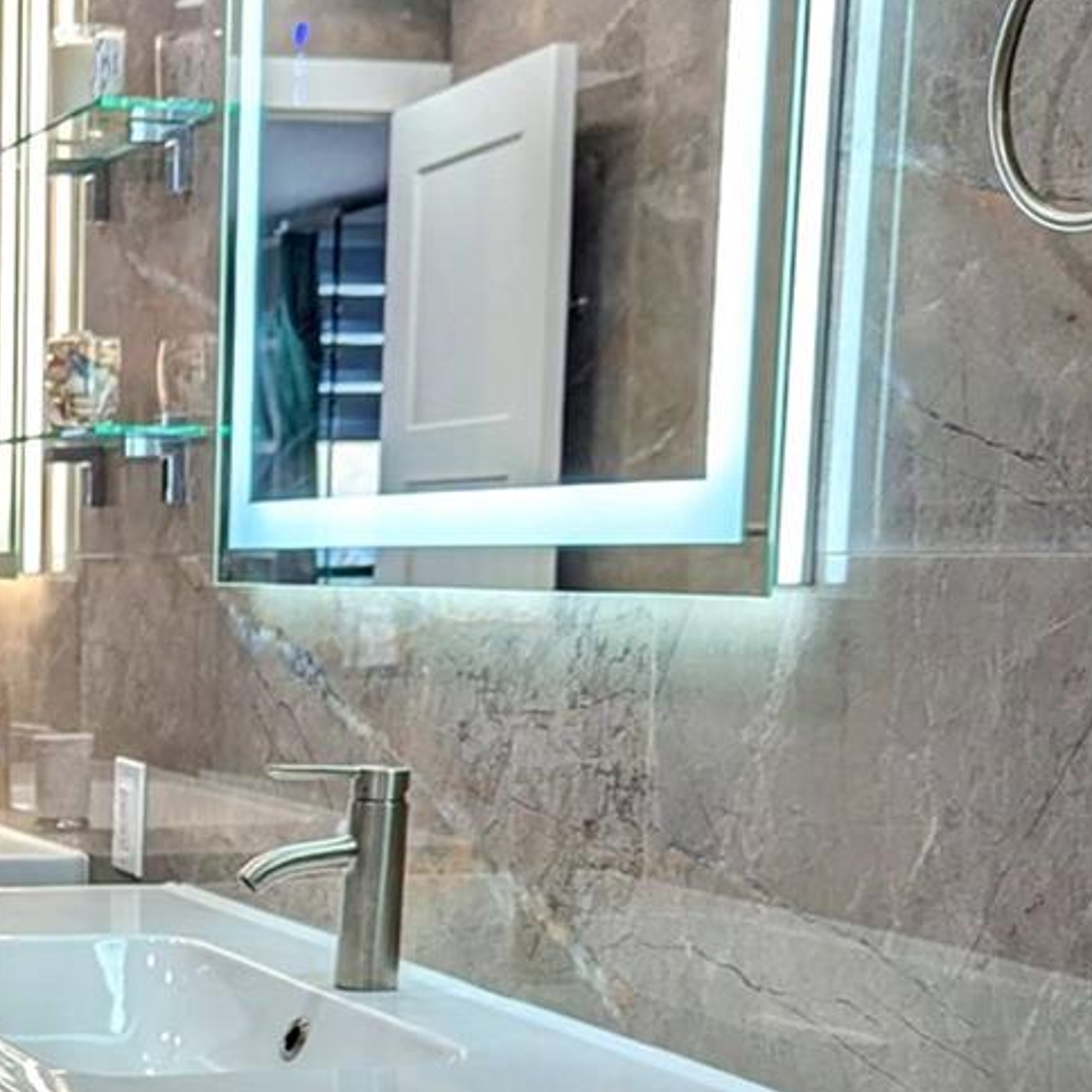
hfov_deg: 23.1
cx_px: -131
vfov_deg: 24.2
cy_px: 907
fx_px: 2498
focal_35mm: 70
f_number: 1.85
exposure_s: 1/183
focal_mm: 6.81
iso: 71
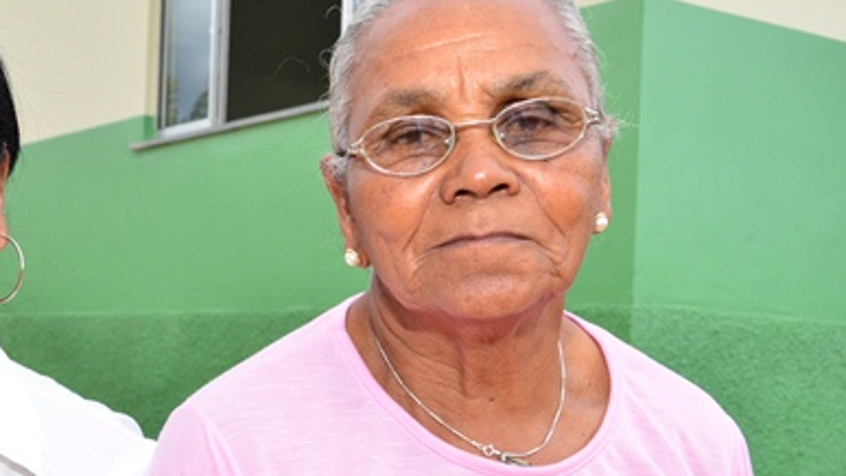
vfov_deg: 18.5
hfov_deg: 31.6
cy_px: 317
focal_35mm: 65
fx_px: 1456
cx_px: 171
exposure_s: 1/250
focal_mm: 25
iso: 1000
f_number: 7.1
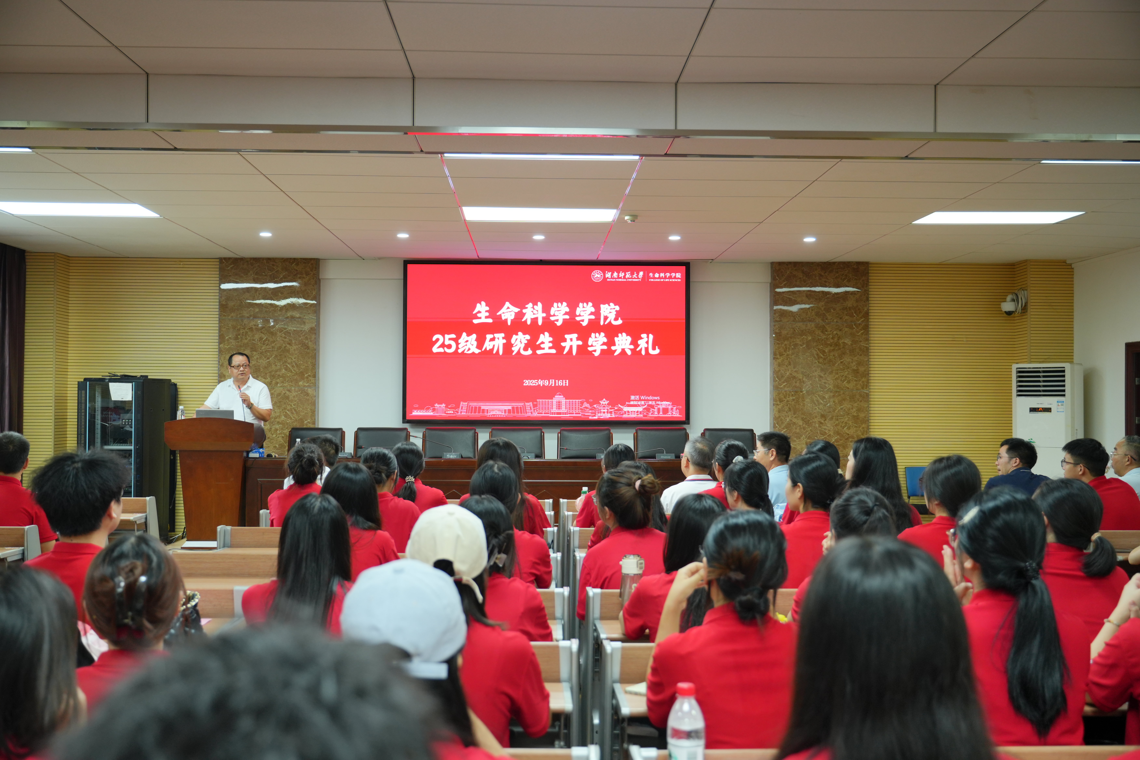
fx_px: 1140
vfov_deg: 36.9
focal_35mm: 36
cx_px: 570
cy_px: 380
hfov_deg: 53.1
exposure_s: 1/80
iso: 640
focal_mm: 36
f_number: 4
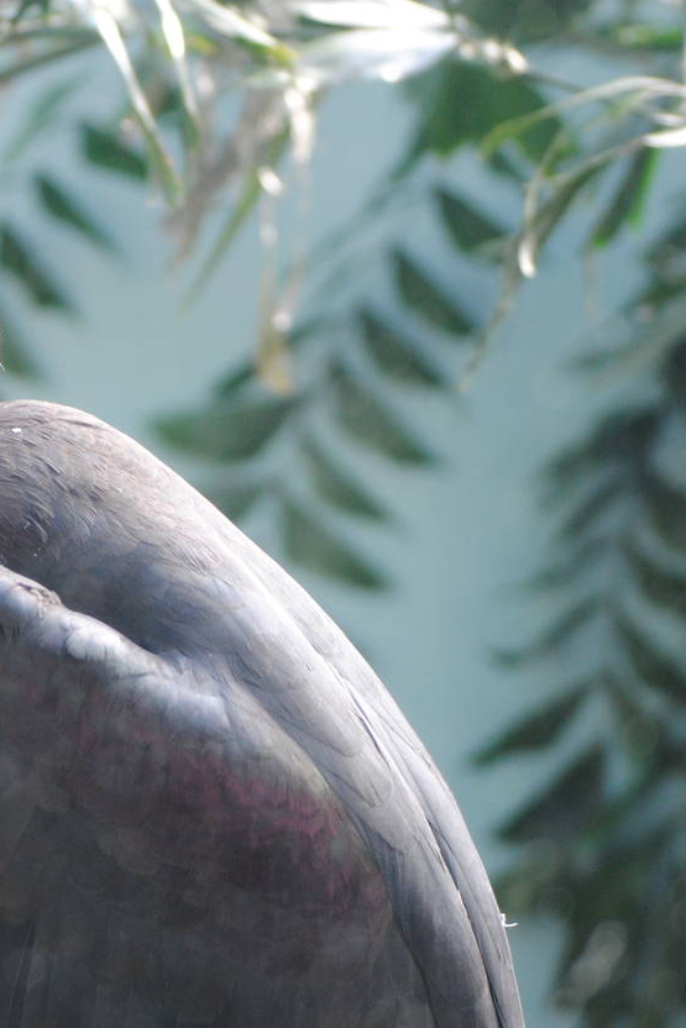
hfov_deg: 7.6
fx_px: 5114
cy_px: 634
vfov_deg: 11.5
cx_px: 16
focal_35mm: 179
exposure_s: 1/50
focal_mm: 62
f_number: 4.2
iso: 400
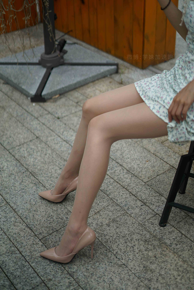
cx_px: 97
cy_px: 145
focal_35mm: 50
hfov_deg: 27.0
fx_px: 404
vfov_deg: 39.6
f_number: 1.8
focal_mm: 50
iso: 200
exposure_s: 1/8000
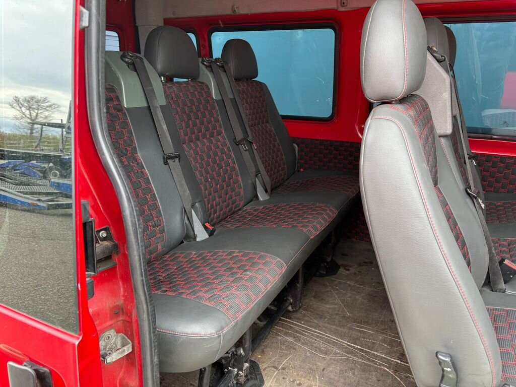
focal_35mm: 26
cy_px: 194
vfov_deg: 53.1
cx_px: 258
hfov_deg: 67.3
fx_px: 388
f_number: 1.6
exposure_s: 1/121
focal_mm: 5.96
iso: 100
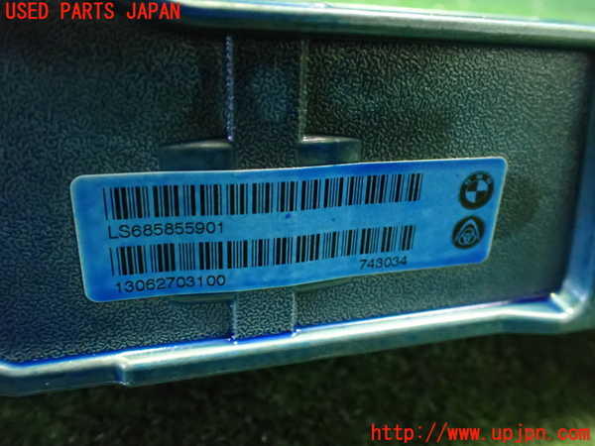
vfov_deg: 46.8
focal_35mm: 30
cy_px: 223
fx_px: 516
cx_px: 298
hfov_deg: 60.0
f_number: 2.3
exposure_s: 1/30
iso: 2000
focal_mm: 5.4
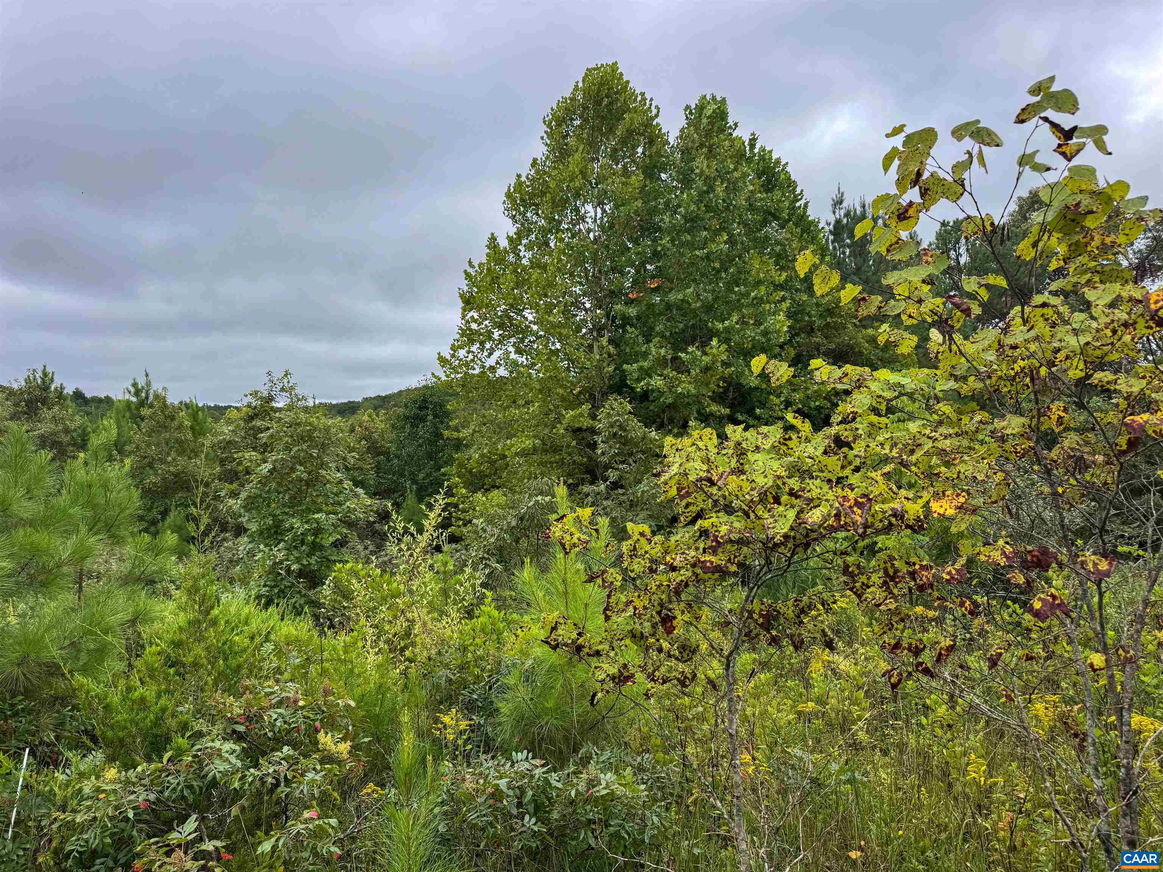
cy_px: 436
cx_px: 582
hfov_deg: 71.6
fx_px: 806
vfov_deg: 56.8
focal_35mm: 24
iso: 80
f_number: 1.8
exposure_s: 1/1250
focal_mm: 6.76
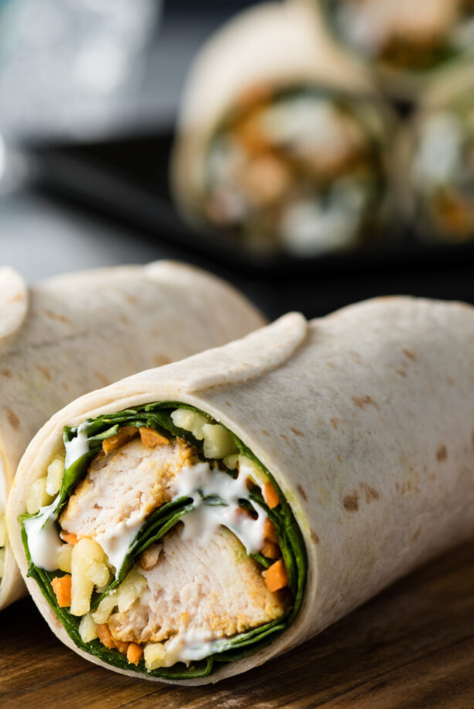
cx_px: 92
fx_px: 4062
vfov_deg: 10.0
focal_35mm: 206
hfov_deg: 6.7
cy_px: 320
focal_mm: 105
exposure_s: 1/125
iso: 100
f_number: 8
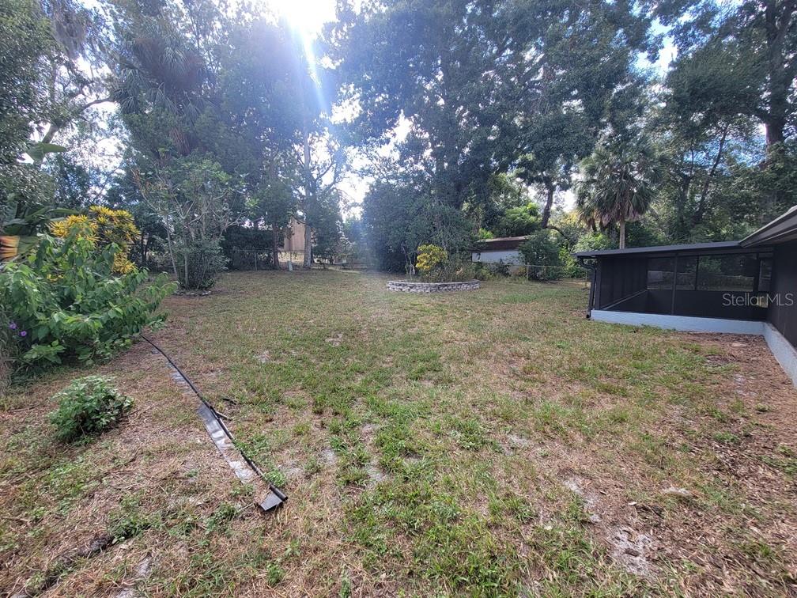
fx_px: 299
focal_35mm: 13
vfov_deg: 89.9
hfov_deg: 106.2
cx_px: 398
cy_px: 299
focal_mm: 2.2
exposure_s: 1/351
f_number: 2.2
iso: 50
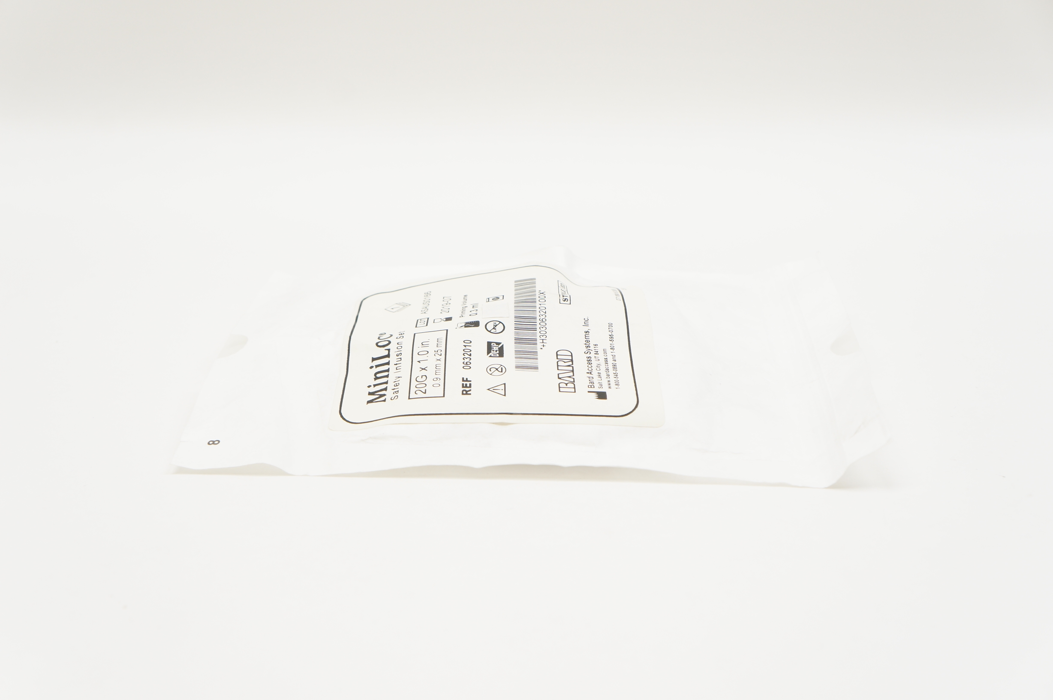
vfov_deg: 28.9
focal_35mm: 46
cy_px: 350
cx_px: 526
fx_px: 1359
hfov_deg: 42.4
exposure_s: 1/50
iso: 400
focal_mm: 31
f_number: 6.3
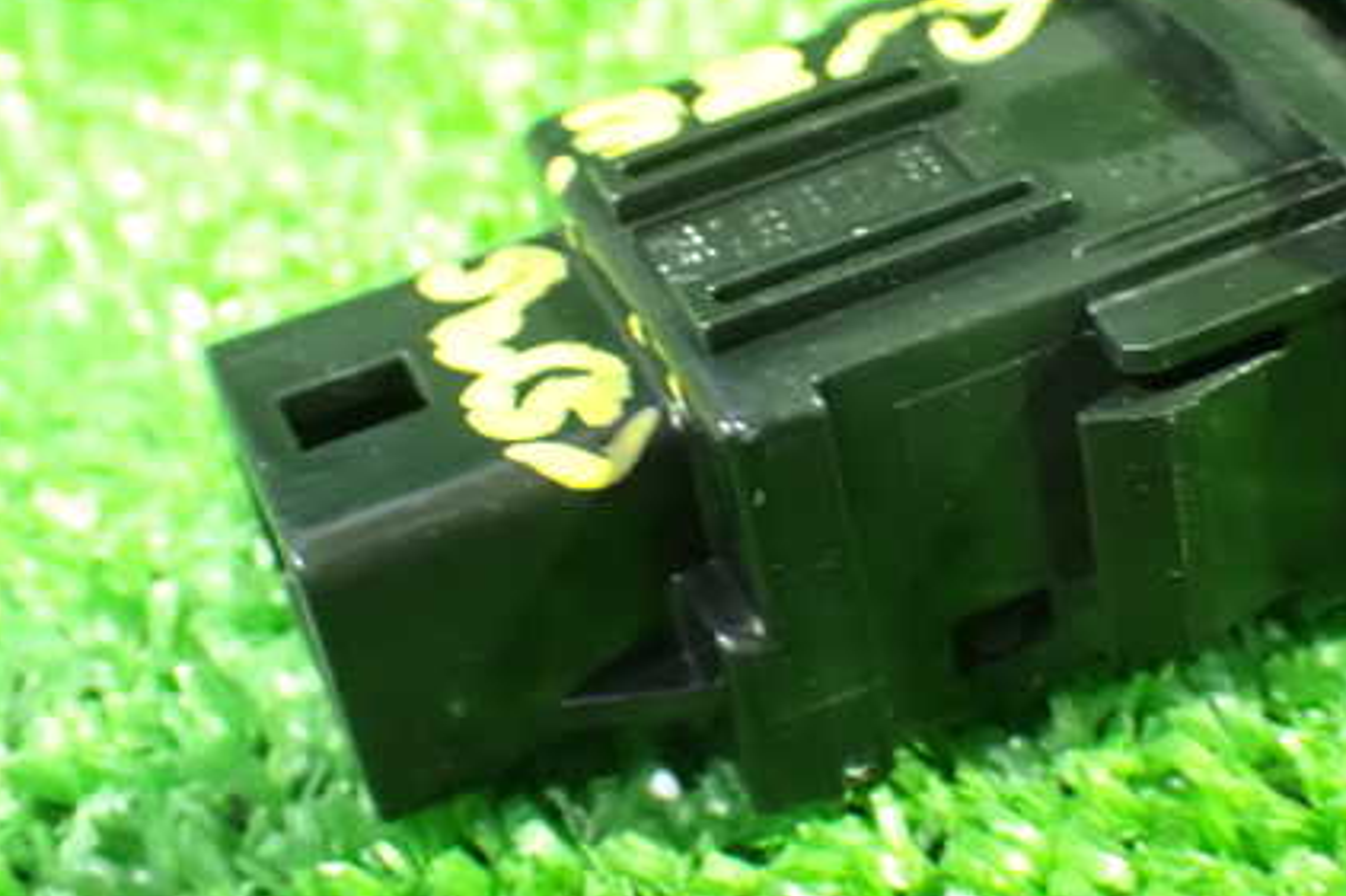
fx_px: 2766
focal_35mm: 74
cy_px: 312
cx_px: 931
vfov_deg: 18.4
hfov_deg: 27.1
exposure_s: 1/10
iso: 1600
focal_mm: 9.01
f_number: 3.2
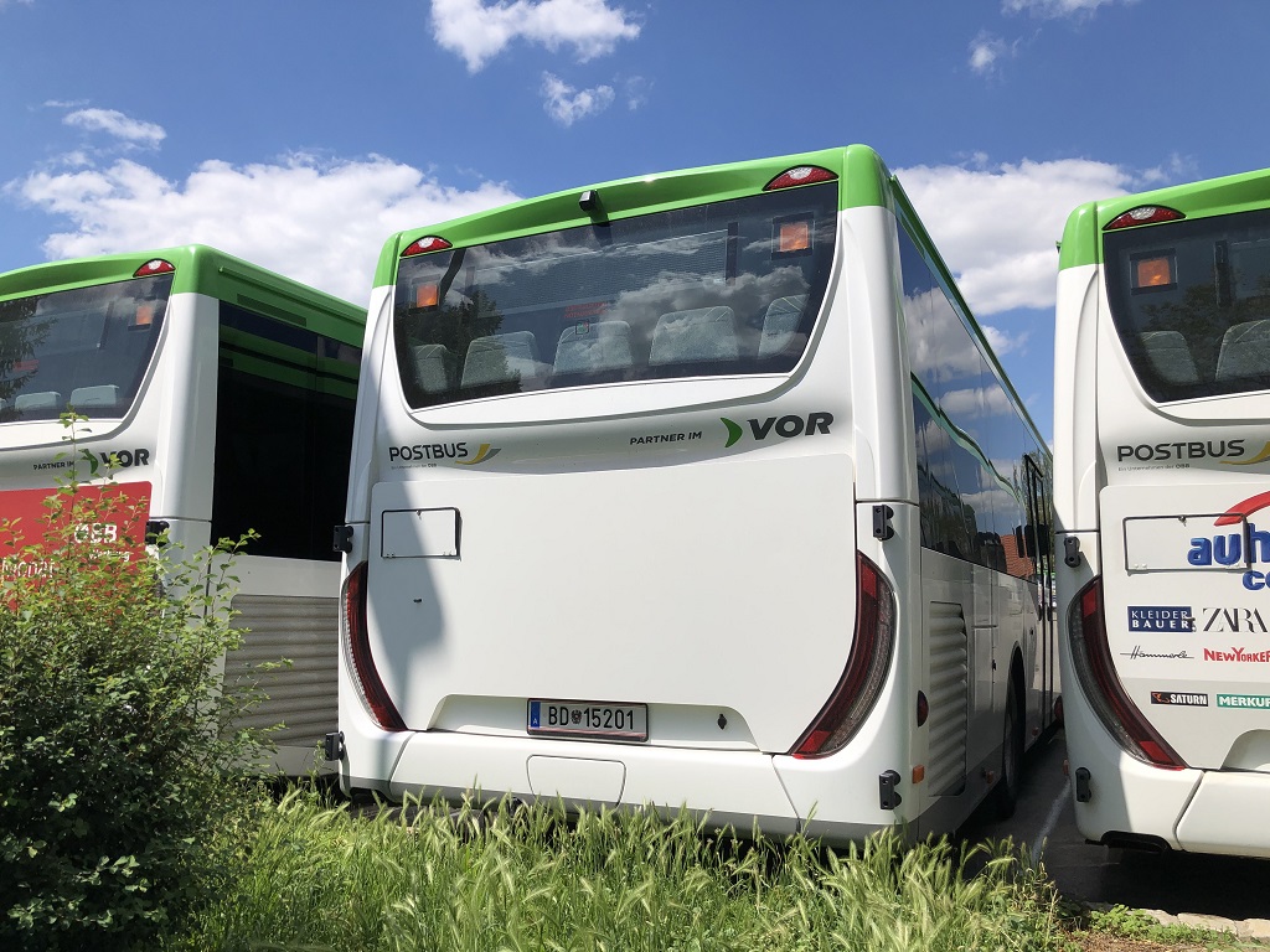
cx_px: 635
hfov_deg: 63.4
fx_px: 1027
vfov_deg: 49.7
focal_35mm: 28
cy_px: 476
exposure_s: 1/3436
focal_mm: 4
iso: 20
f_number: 1.8
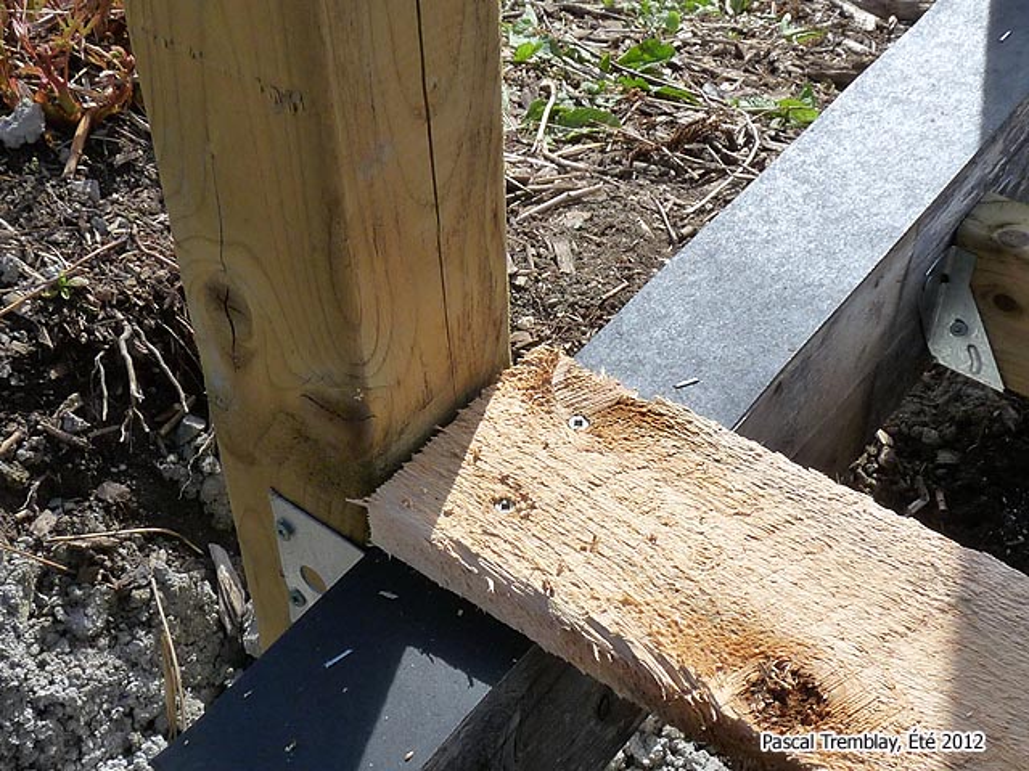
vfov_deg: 30.3
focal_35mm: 48
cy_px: 386
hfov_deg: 39.7
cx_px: 514
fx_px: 1427
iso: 160
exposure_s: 1/320
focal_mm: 4.8
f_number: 5.6
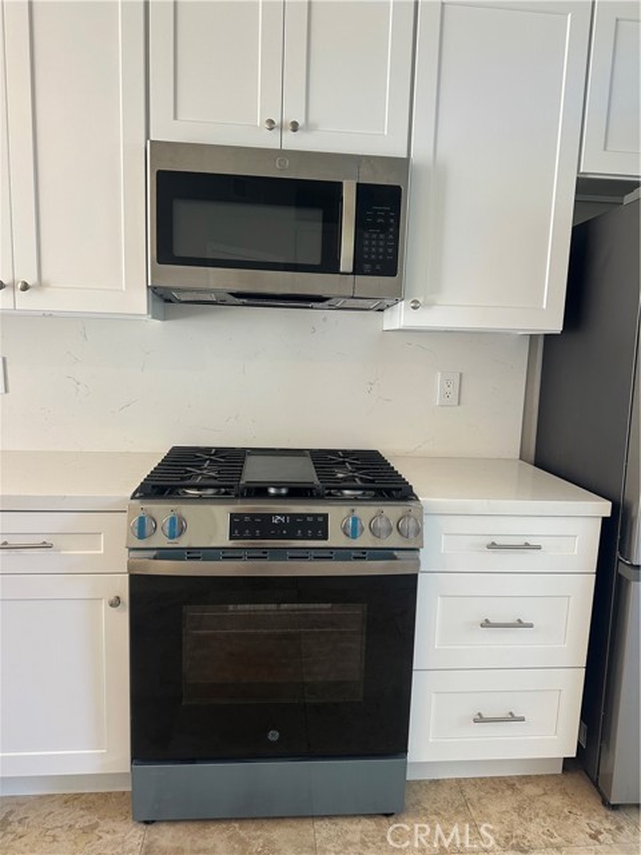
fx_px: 593
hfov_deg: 56.8
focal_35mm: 24
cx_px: 320
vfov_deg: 71.6
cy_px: 428
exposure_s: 1/121
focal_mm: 6.86
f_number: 1.78
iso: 125
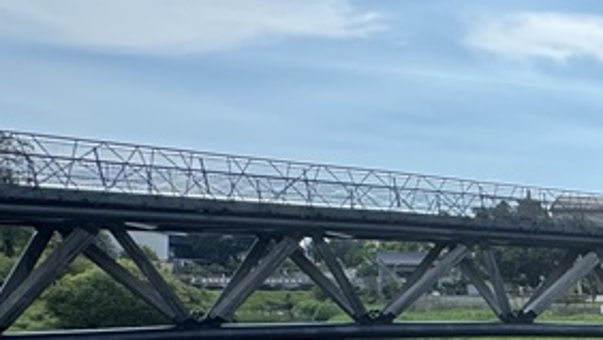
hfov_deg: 26.7
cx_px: 926
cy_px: 476
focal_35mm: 53
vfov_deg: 20.2
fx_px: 848
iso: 50
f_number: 2.2
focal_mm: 2.22
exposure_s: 1/771
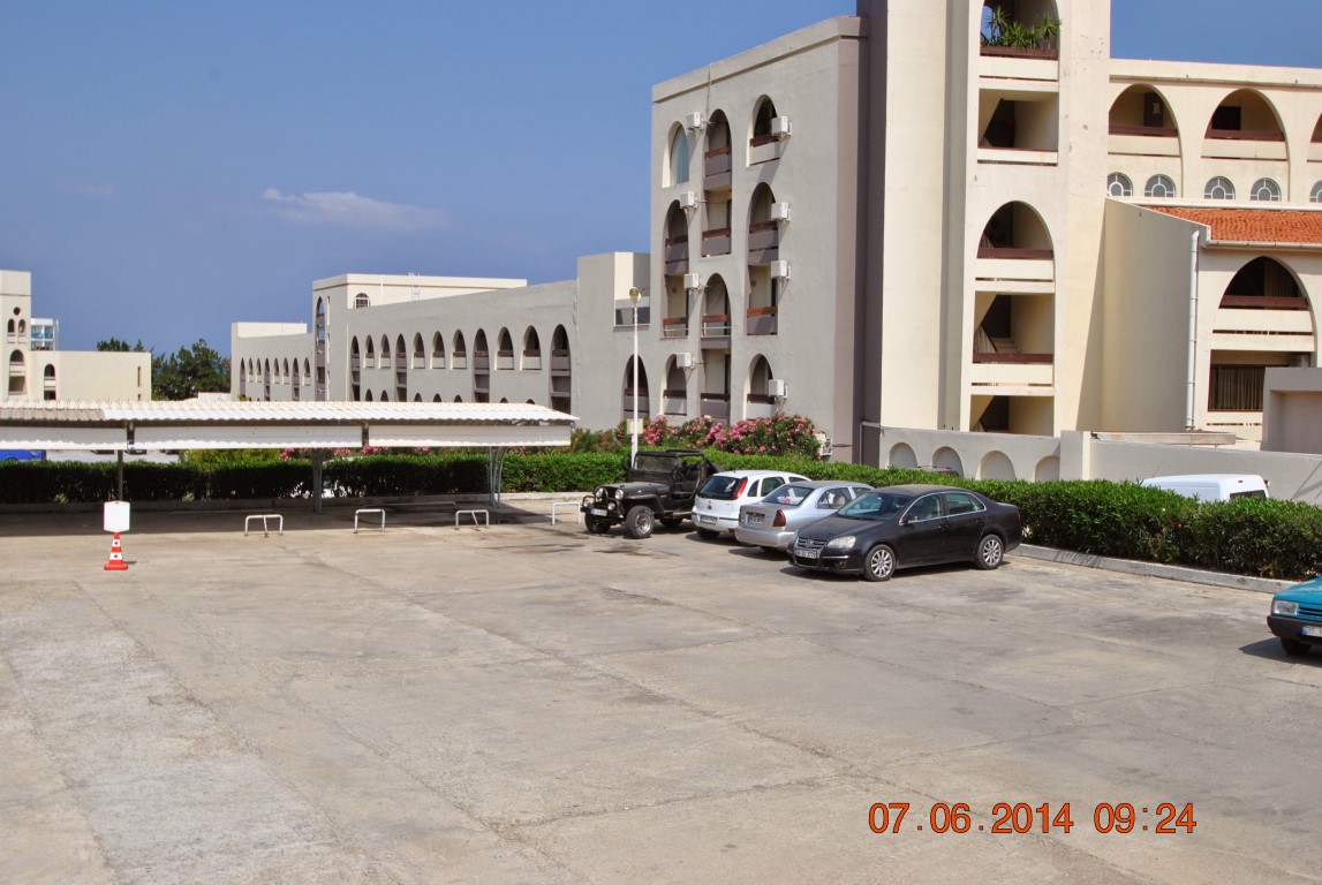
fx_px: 1324
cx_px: 661
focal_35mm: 36
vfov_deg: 37.0
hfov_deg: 53.1
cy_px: 442
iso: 100
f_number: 9
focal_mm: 24
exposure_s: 1/320
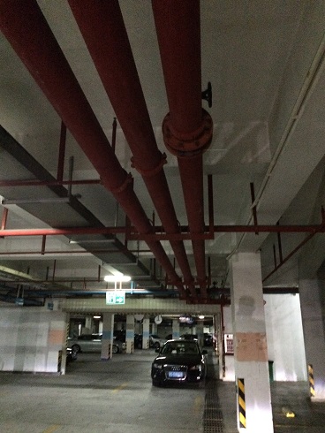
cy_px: 216
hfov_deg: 48.3
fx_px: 363
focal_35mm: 29
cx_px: 162
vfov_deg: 61.6
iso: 800
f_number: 2.2
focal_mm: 4.15
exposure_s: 1/15
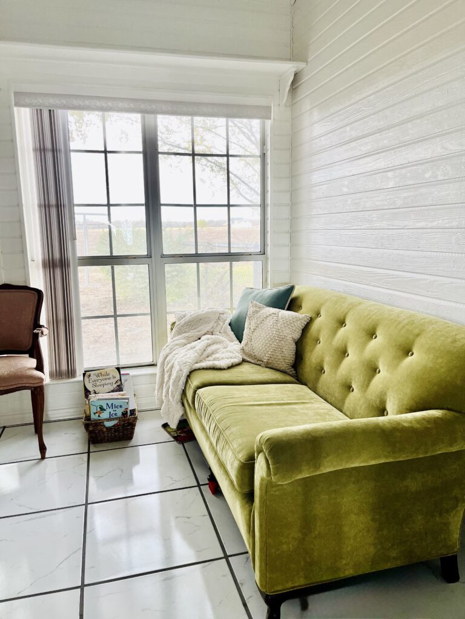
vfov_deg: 67.3
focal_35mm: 26
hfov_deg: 53.1
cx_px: 232
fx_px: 466
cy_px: 310
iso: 125
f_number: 1.6
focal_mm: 5.1
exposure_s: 1/88
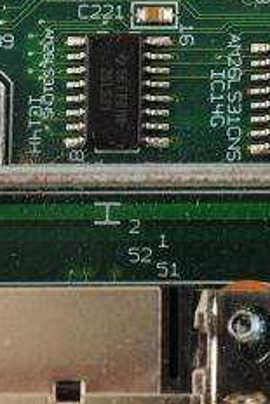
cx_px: 488
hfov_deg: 10.1
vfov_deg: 15.9
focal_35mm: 129
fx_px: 1449
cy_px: 145
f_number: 11
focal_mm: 50
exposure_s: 1/125
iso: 1600
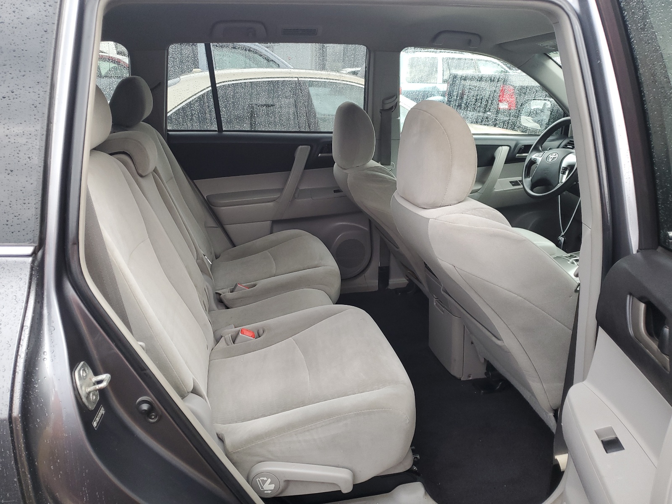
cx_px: 336
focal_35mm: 26
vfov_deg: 53.1
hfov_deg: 67.3
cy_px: 252
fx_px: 505
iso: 84
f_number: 1.5
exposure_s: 1/120
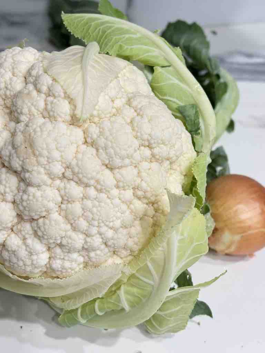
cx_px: 132
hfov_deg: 28.0
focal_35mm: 52
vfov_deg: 36.8
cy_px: 176
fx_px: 531
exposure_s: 1/50
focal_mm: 5.96
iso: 64
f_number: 1.6
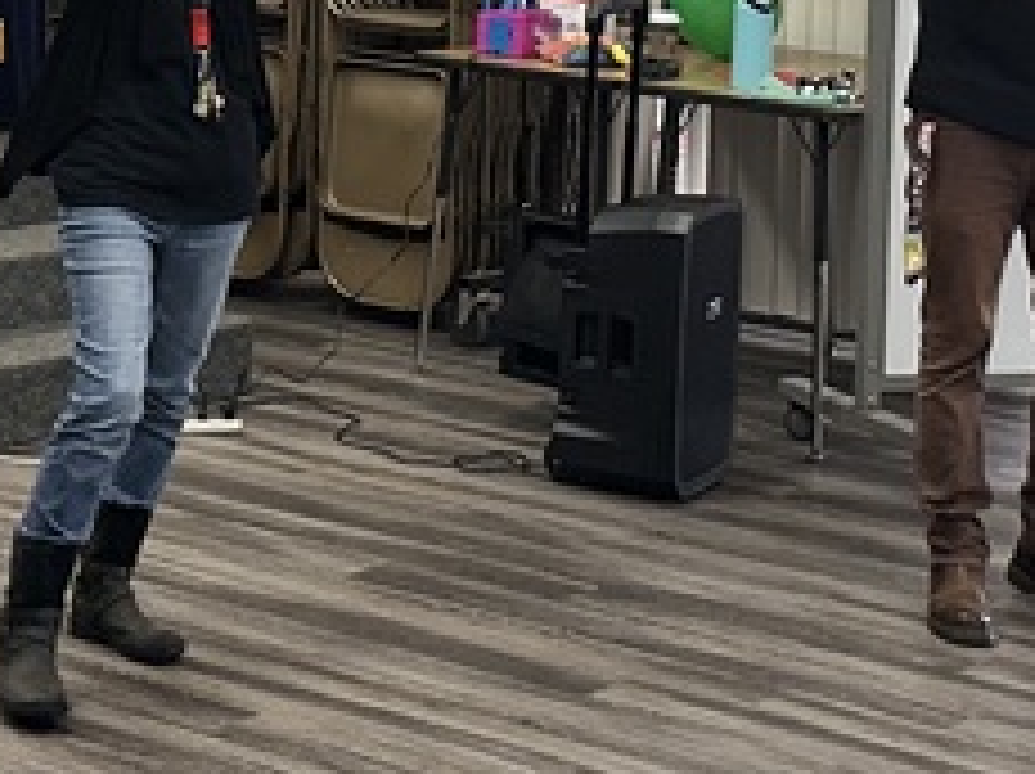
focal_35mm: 107
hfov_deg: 18.4
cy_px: -567
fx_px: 3196
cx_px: 436
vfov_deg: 12.7
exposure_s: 1/120
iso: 200
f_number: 1.78
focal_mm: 6.86
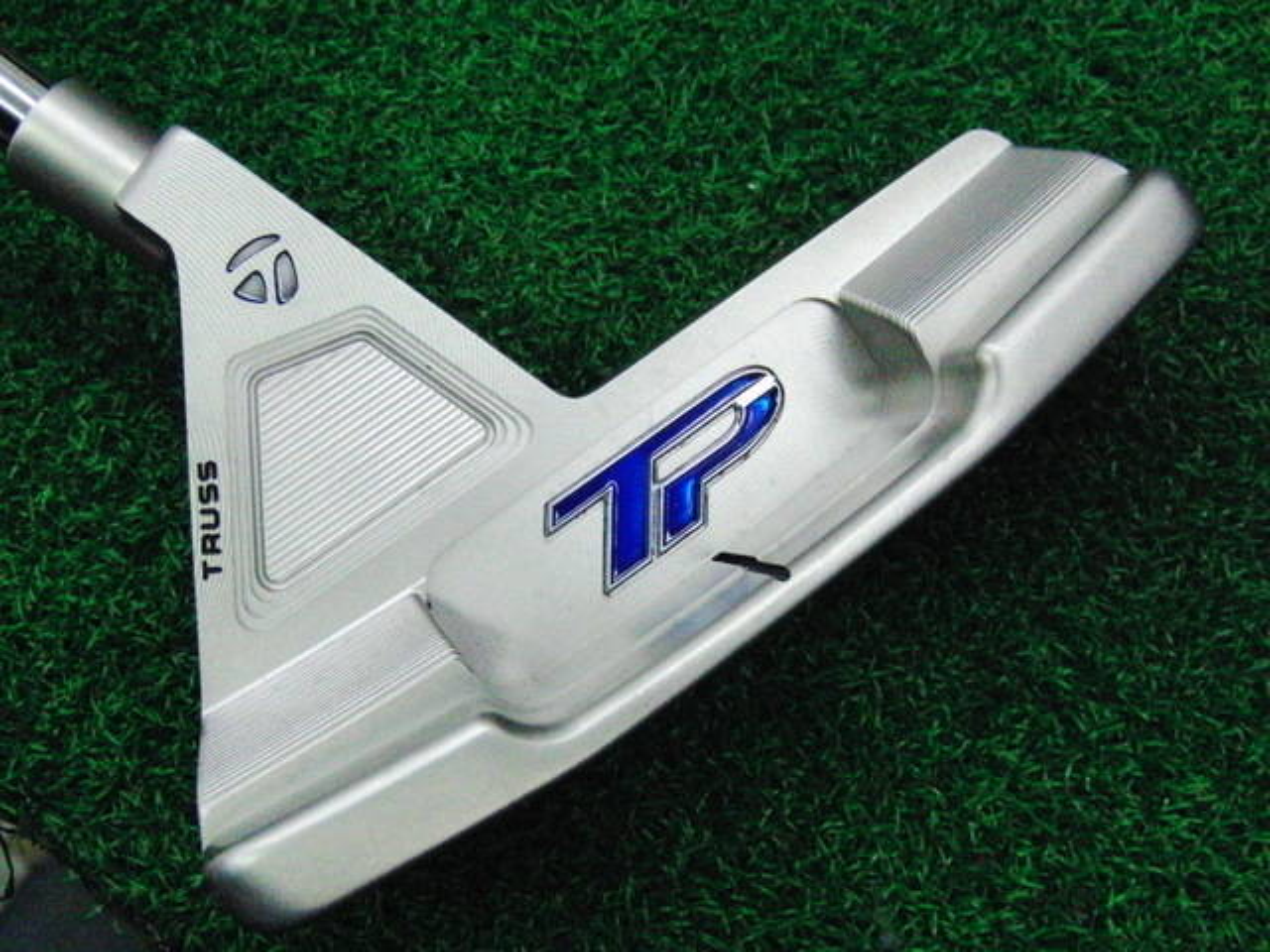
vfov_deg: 38.7
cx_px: 635
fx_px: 1357
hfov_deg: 50.1
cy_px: 476
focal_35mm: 37
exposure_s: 1/640
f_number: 3.6
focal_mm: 6.42
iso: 3200
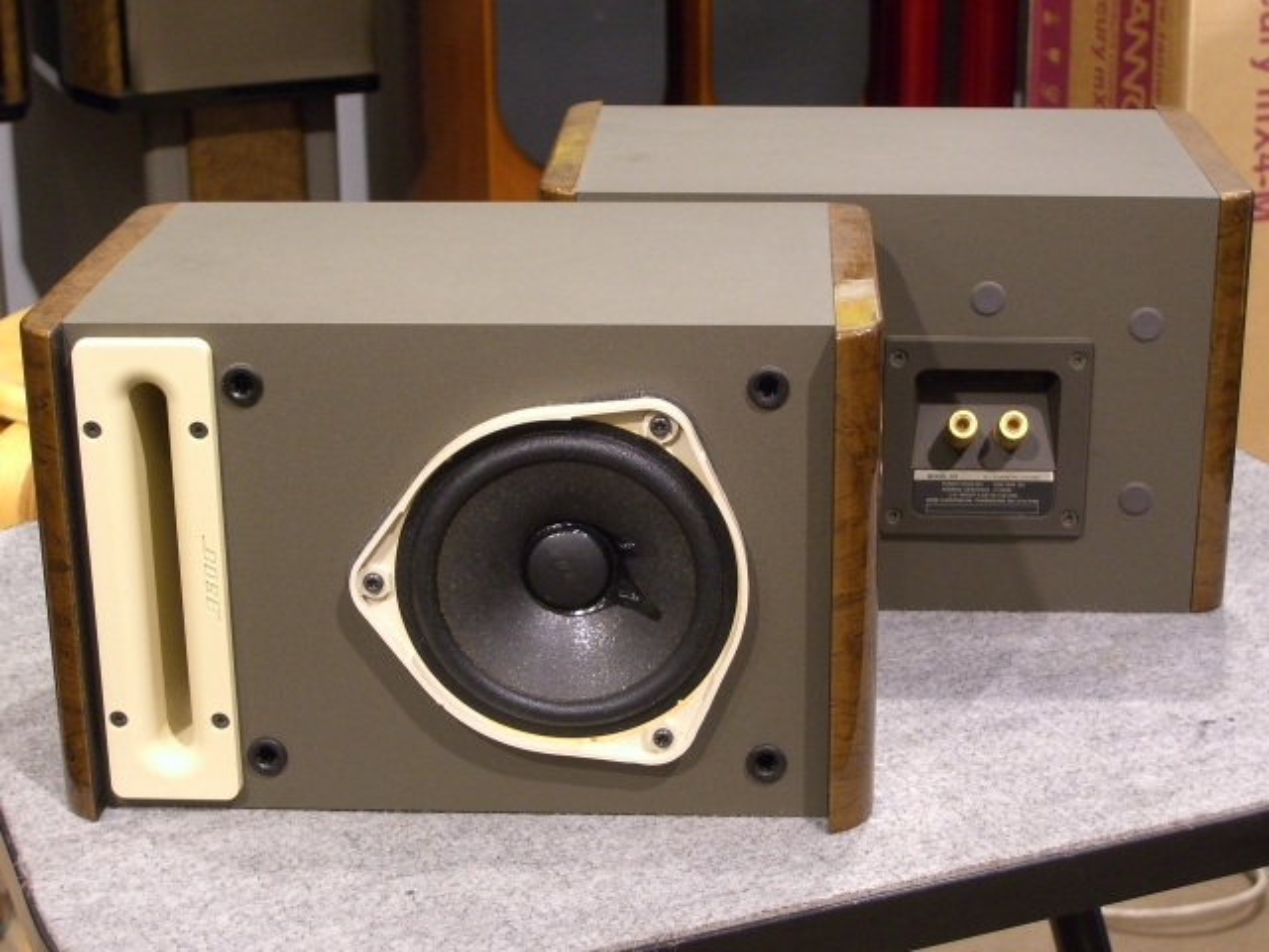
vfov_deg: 21.6
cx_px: 634
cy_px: 476
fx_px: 2493
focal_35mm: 68
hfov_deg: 28.6
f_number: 4
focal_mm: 14.2
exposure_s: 1/10
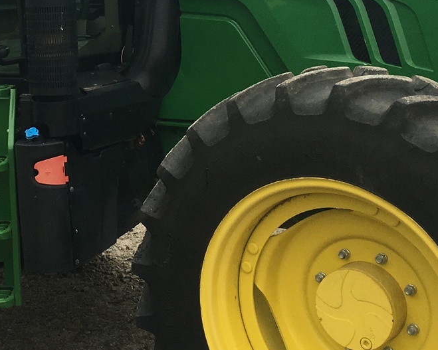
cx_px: 14
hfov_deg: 21.1
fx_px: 1141
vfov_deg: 17.1
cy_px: 3
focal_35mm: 88
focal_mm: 4.15
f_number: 2.2
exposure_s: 1/382
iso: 25
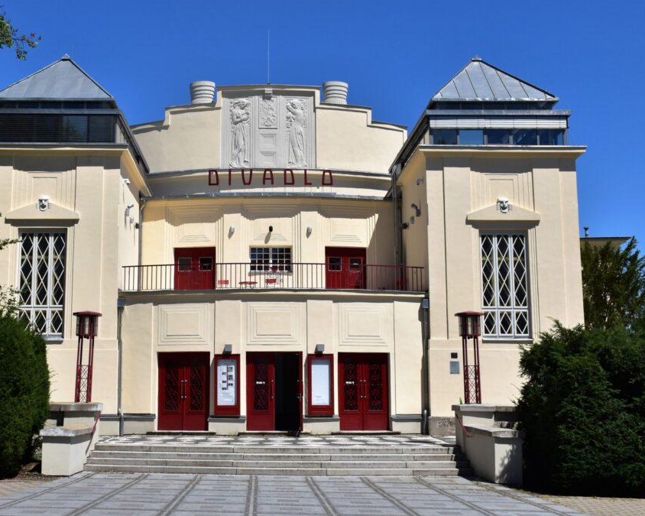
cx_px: 265
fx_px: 783
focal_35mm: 41
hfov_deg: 44.6
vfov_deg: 36.5
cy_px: 256
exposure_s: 1/500
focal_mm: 24
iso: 250
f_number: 11
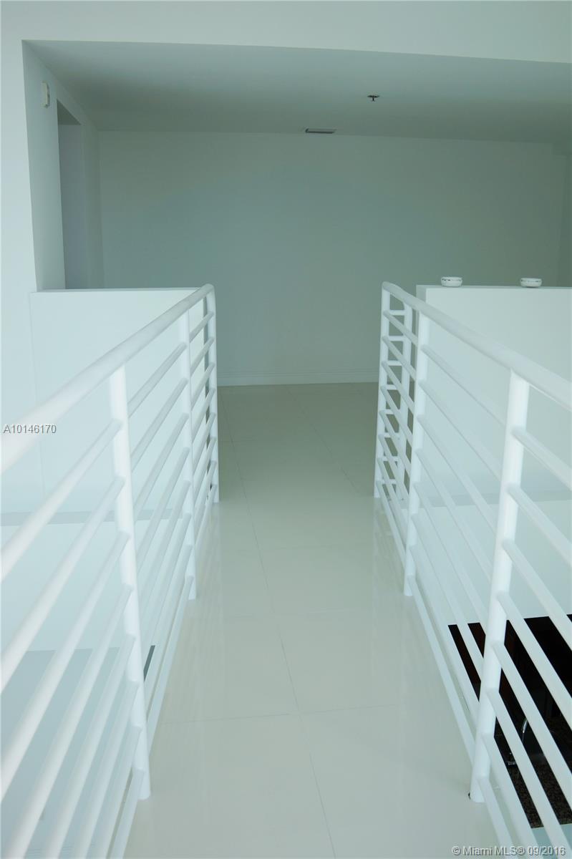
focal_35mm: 30
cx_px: 286
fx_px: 716
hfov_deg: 43.6
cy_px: 430
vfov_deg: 62.0
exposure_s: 1/200
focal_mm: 20
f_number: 5.6
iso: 100
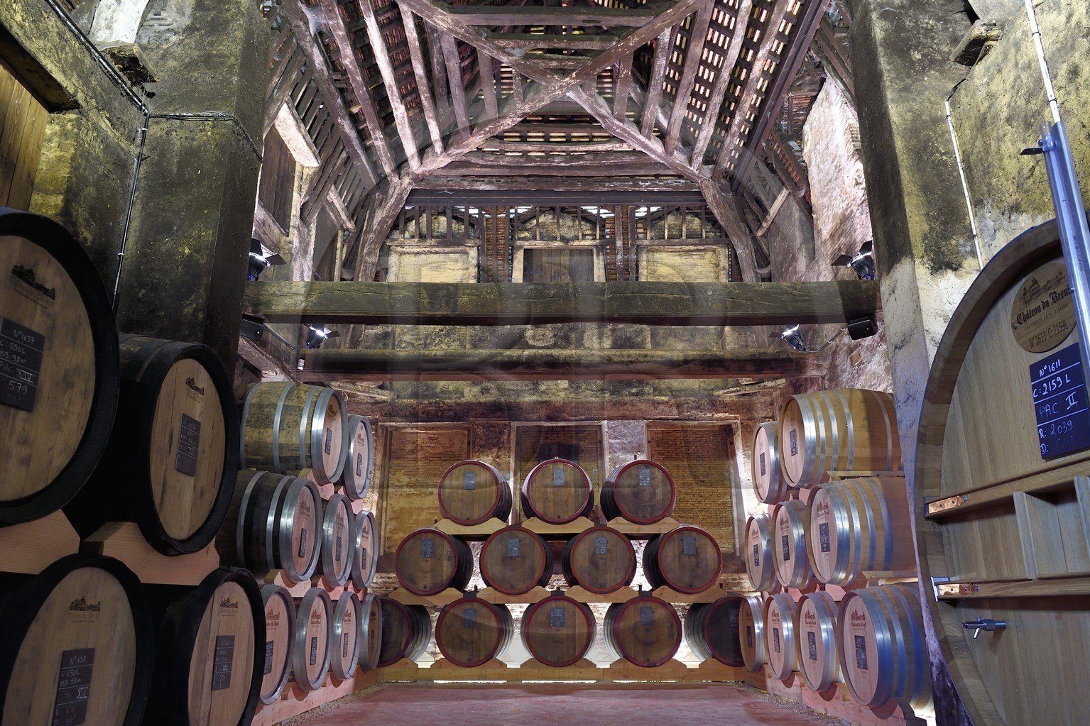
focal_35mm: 25
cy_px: 373
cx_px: 557
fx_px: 757
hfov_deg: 71.5
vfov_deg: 51.3
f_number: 5.6
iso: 1600
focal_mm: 24
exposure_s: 1/8
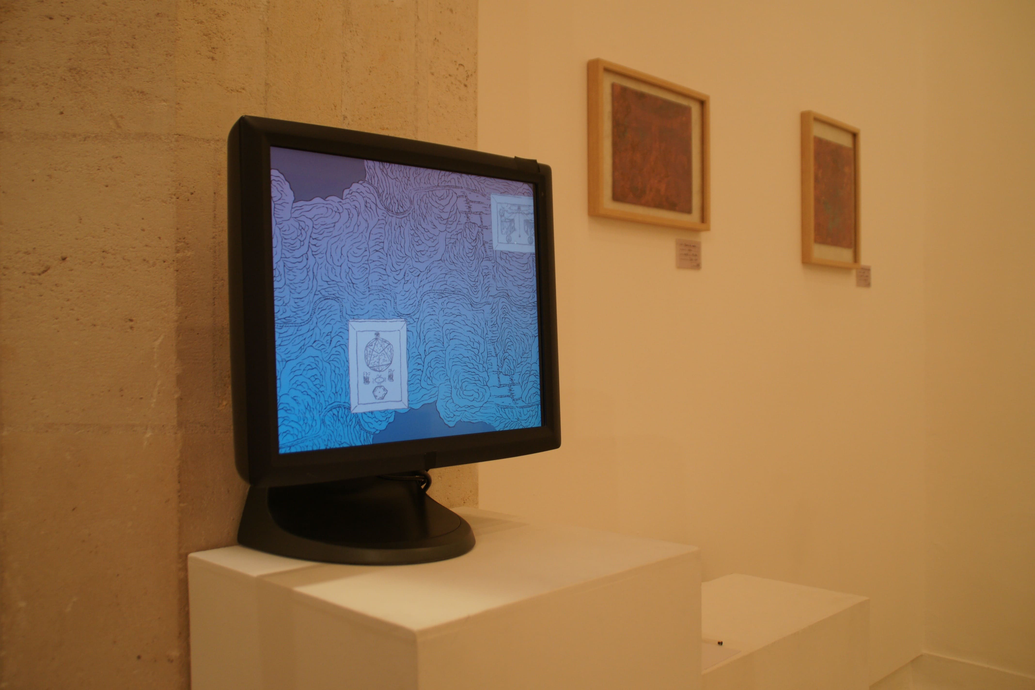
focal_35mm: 33
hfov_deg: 57.2
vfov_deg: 40.0
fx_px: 949
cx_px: 518
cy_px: 345
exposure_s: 1/40
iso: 400
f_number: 3.5
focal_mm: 22
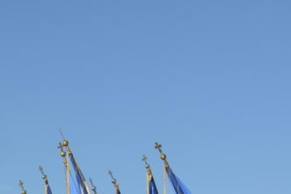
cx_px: -163
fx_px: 791
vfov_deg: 13.8
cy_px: 183
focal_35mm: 98
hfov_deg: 18.2
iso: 100
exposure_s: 1/400
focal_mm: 18
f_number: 7.1
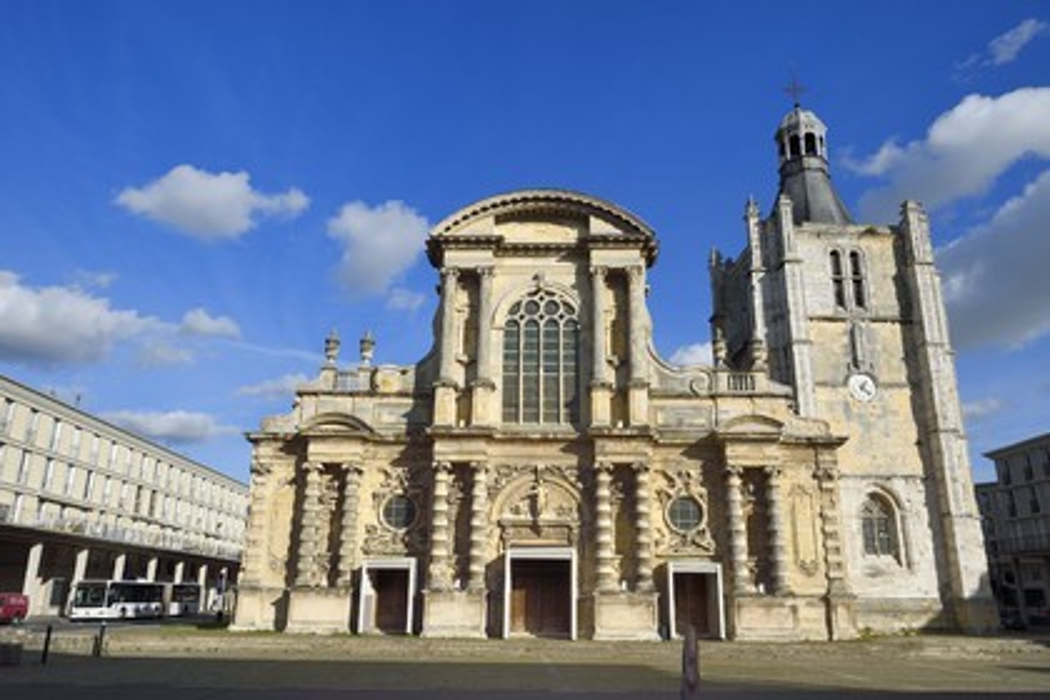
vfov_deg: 47.9
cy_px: 350
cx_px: 525
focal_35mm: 27
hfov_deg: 67.4
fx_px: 787
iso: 200
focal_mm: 27
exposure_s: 1/320
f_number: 14
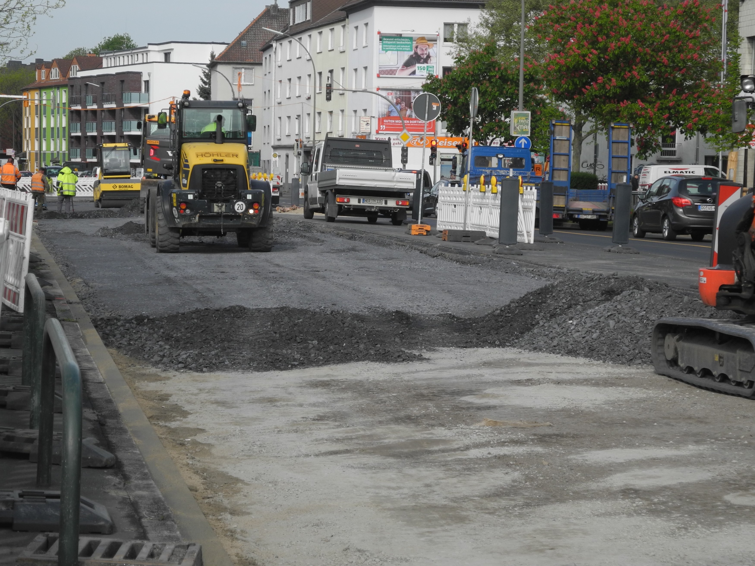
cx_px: 378
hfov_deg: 18.7
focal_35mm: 105
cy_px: 283
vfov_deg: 14.1
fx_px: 2290
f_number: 4.5
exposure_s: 1/500
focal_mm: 22.5
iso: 100
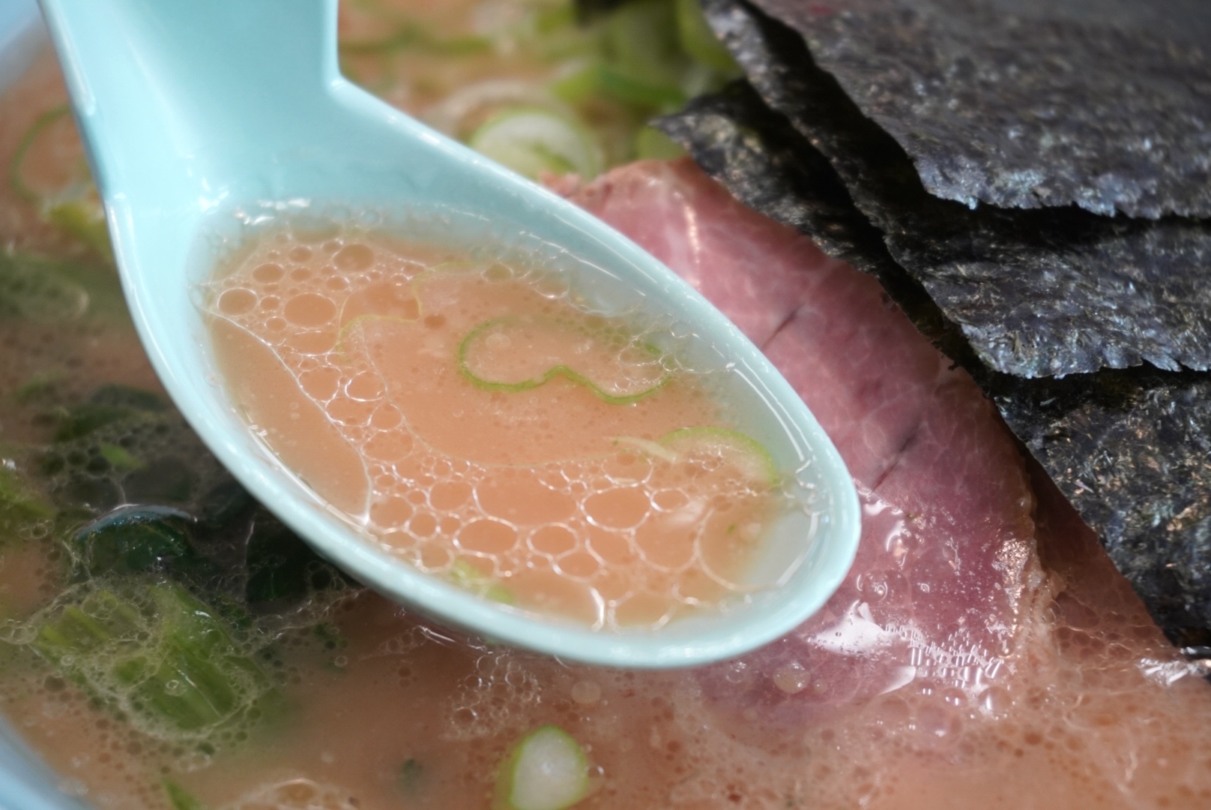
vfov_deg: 18.2
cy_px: 405
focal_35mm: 75
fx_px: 2525
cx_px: 606
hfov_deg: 27.0
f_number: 5.6
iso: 640
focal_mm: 50
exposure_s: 1/80
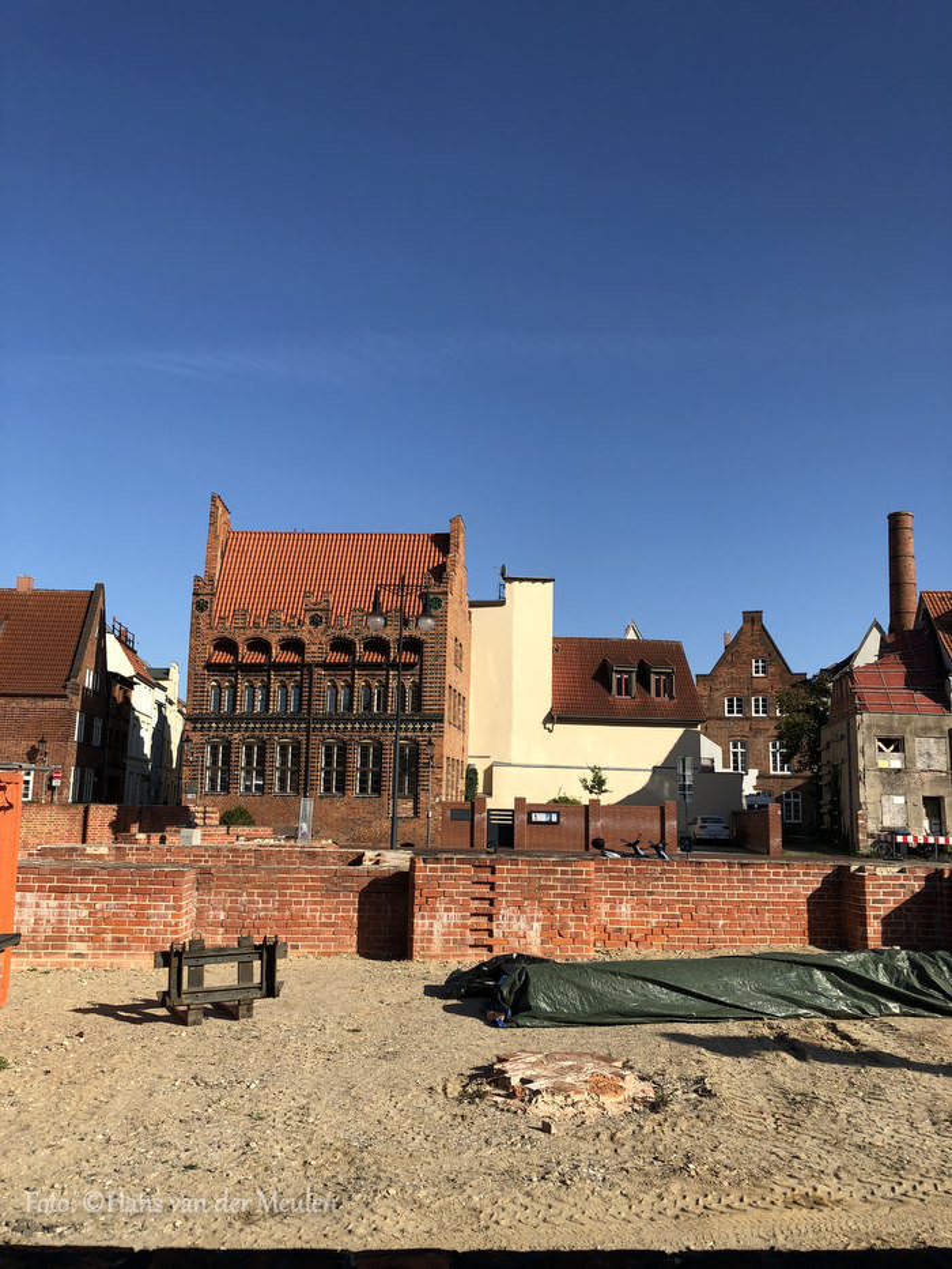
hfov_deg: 49.8
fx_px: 1026
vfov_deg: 63.4
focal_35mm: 28
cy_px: 634
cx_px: 476
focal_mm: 3.99
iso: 20
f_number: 1.8
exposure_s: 1/1845
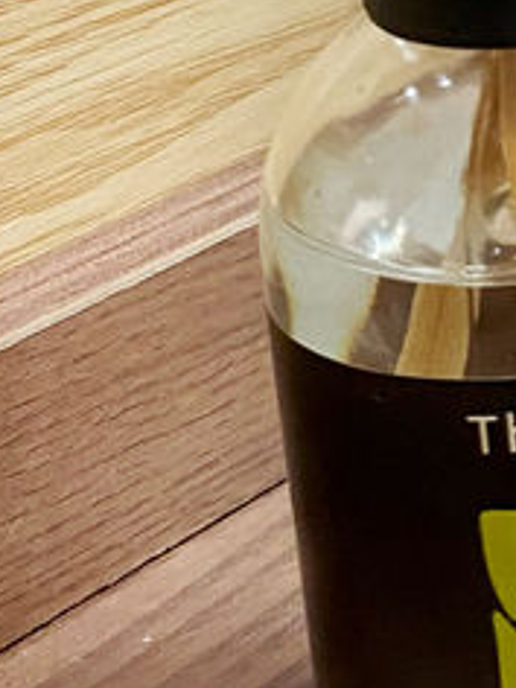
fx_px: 2524
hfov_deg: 10.5
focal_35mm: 127
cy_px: -417
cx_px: 1099
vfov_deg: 14.3
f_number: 1.8
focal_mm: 4.25
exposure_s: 1/50
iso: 200
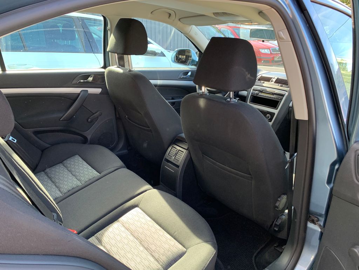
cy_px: 135
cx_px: 180
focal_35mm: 26
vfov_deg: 53.1
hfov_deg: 67.3
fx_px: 270
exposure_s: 1/121
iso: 64
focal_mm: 4.25
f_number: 1.8
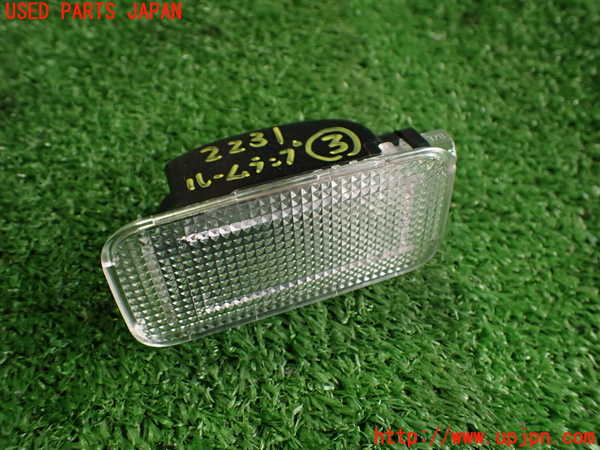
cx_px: 300
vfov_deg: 46.8
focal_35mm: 30
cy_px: 225
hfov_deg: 60.0
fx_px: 520
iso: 400
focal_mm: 5.4
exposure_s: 1/125
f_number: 2.3
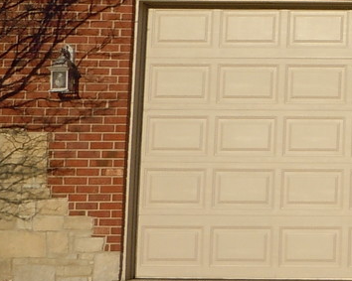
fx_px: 1614
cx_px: 628
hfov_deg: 11.6
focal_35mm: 155
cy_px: 13
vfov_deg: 9.9
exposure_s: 1/320
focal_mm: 6.9
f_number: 8.6
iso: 100
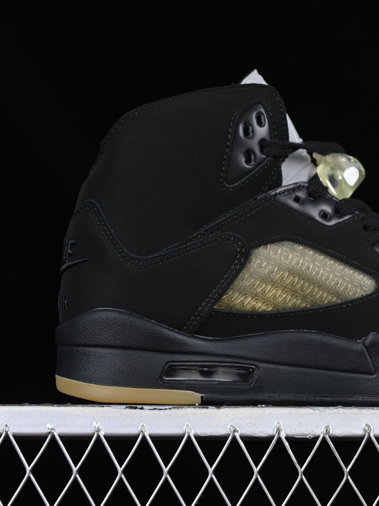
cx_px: 332
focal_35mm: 109
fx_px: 1592
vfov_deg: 18.0
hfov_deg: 13.5
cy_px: 253
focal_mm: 50
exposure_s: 1/60
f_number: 6.3
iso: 160
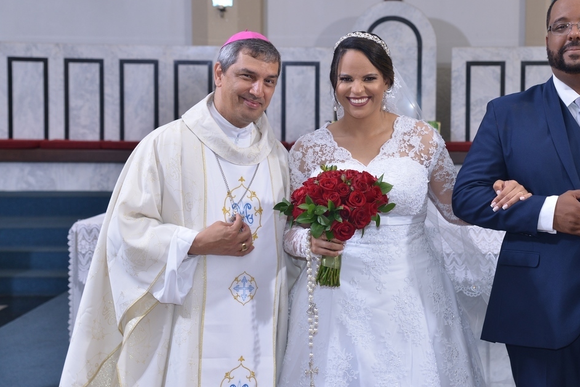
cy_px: 160
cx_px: 369
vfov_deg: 17.3
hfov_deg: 25.6
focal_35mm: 79
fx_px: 1273
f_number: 5
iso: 560
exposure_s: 1/200
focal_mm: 62
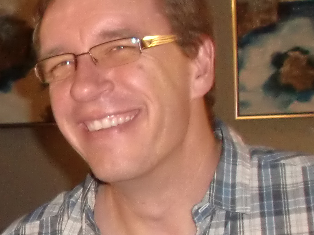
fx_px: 1034
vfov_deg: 12.9
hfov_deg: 16.2
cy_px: 207
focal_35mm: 114
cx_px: -113
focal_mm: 4.65
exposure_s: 1/30
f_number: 2.6
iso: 400
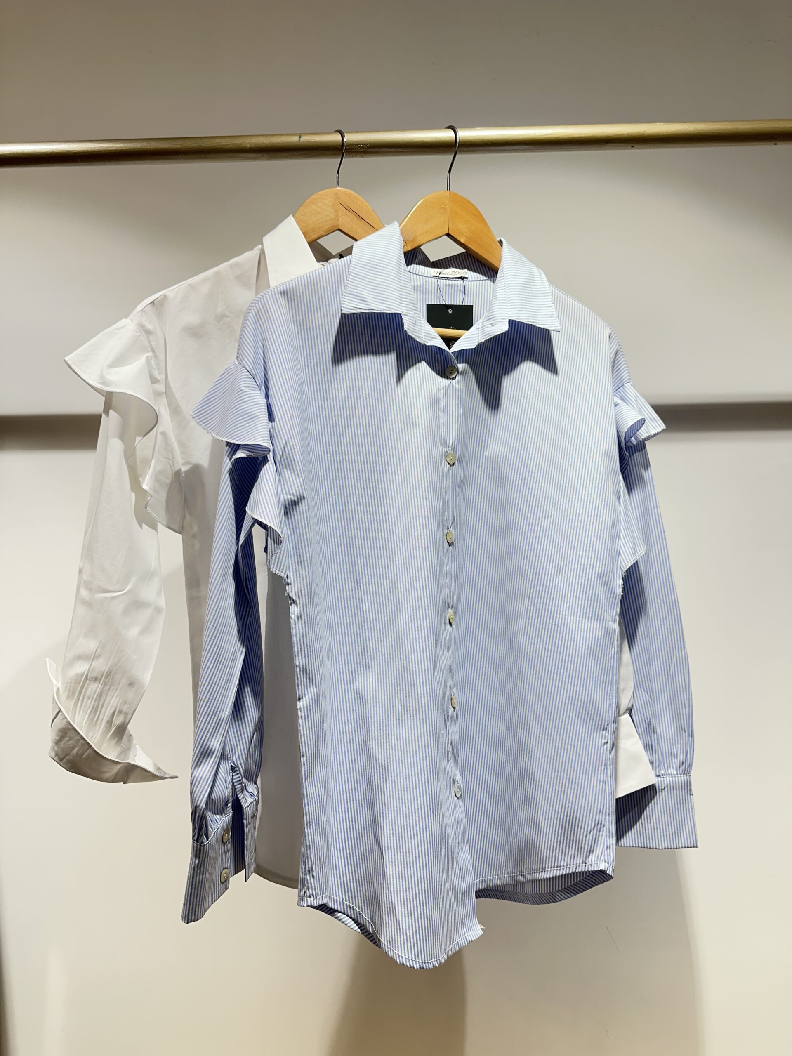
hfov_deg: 56.8
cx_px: 396
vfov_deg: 71.6
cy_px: 528
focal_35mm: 24
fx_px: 732
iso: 64
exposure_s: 1/100
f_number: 1.78
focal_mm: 6.86
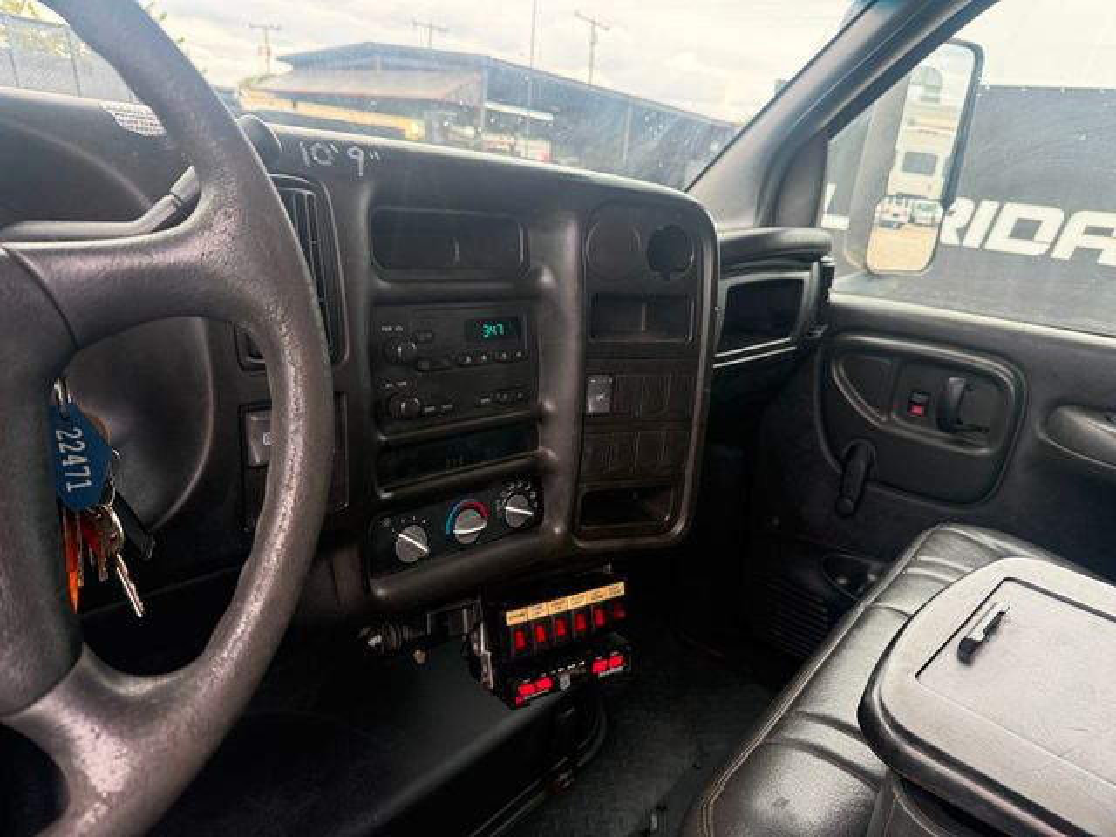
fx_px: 774
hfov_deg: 71.6
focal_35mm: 24
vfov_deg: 56.8
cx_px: 558
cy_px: 418
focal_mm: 6.76
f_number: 1.78
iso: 200
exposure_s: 1/110
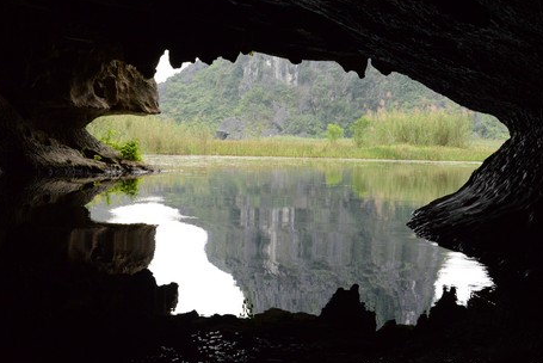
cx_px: 273
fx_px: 830
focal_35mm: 55
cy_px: 184
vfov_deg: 24.7
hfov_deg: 36.2
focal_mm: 50
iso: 6400
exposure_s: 1/640
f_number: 13
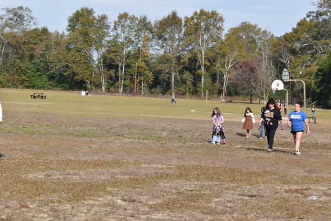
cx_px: 156
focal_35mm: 90
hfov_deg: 22.7
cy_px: 113
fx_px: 824
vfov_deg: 15.3
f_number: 7.1
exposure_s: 1/250
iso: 100
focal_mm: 55
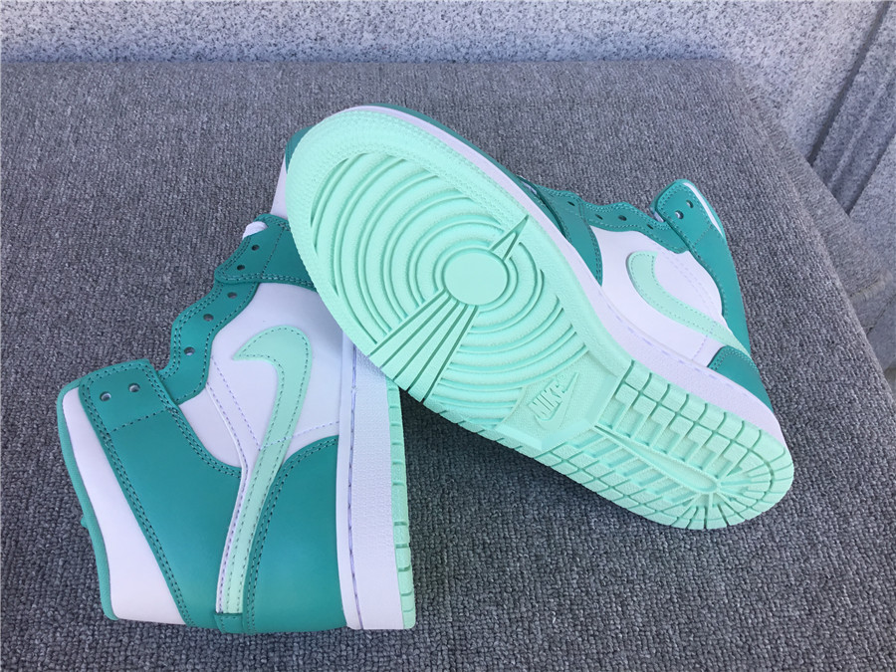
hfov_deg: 58.4
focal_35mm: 31
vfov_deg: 45.4
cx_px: 448
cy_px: 336
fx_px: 802
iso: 25
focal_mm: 3.3
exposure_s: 1/156
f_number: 2.4
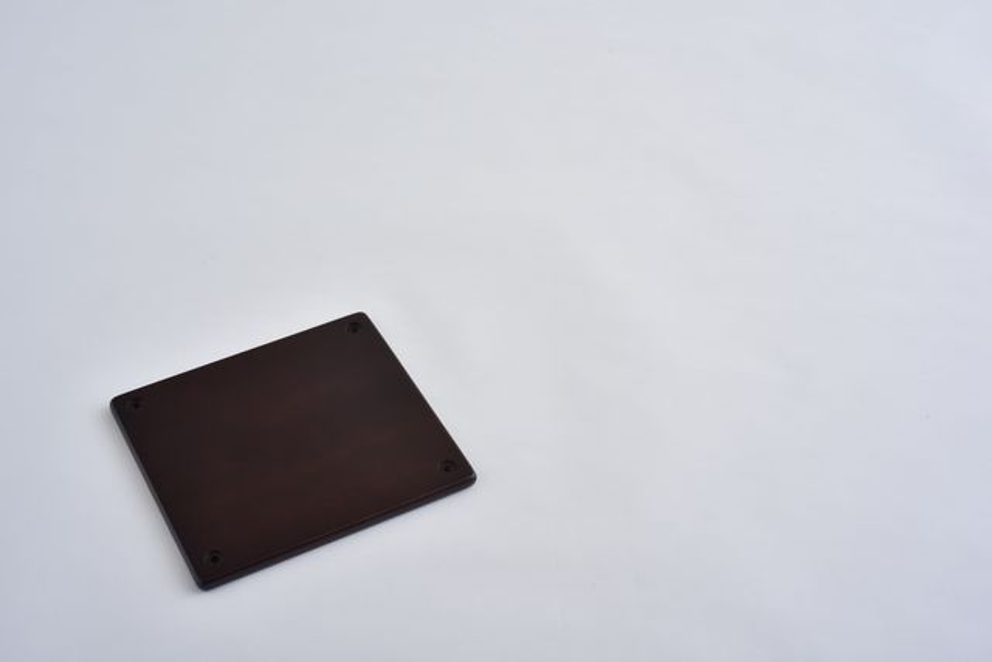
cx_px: 496
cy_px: 331
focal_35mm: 60
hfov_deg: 33.4
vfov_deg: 22.6
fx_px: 1654
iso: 200
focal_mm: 60
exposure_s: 1/125
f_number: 16
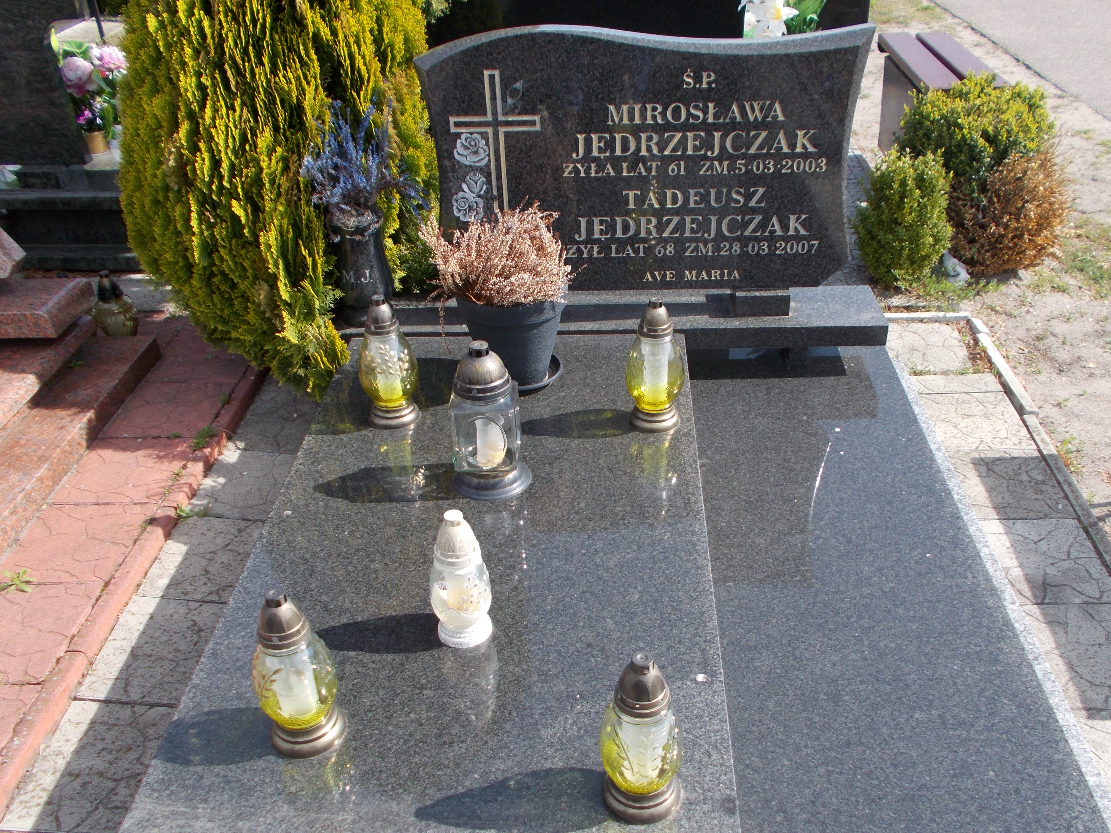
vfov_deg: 44.0
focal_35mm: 32
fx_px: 1027
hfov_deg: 56.8
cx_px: 598
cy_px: 484
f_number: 3.2
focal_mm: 4.6
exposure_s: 1/500
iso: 80
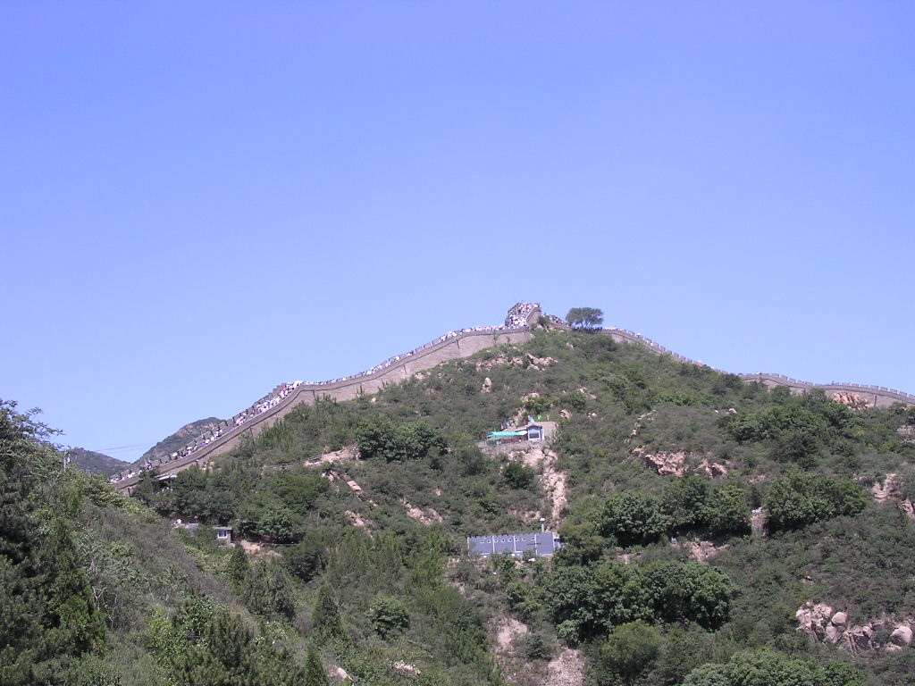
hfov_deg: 49.0
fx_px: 1004
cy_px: 343
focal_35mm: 38
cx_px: 458
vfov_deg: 37.7
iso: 100
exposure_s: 1/190
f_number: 5.6
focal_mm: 5.8
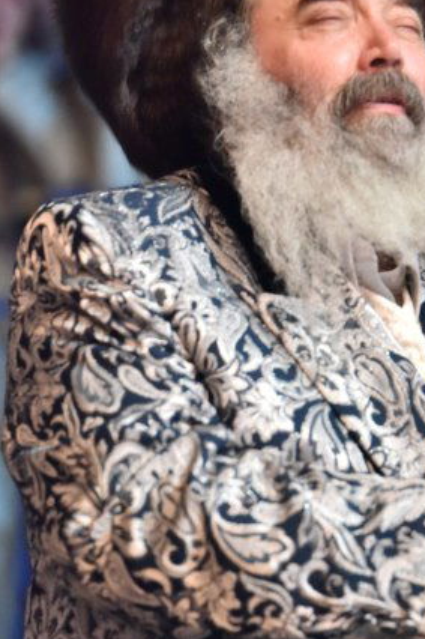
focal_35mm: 398
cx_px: 451
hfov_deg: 3.4
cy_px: 226
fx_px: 7053
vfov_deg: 5.2
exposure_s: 1/160
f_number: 2.8
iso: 4000
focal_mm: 165
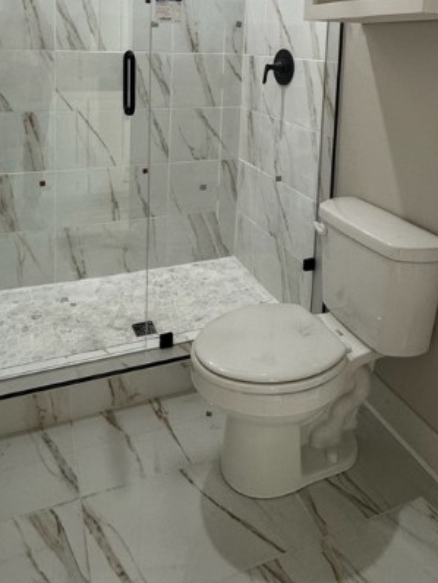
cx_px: 188
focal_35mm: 27
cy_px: 86
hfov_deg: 51.2
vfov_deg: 58.3
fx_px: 455
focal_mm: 2.22
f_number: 2.2
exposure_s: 1/60
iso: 160
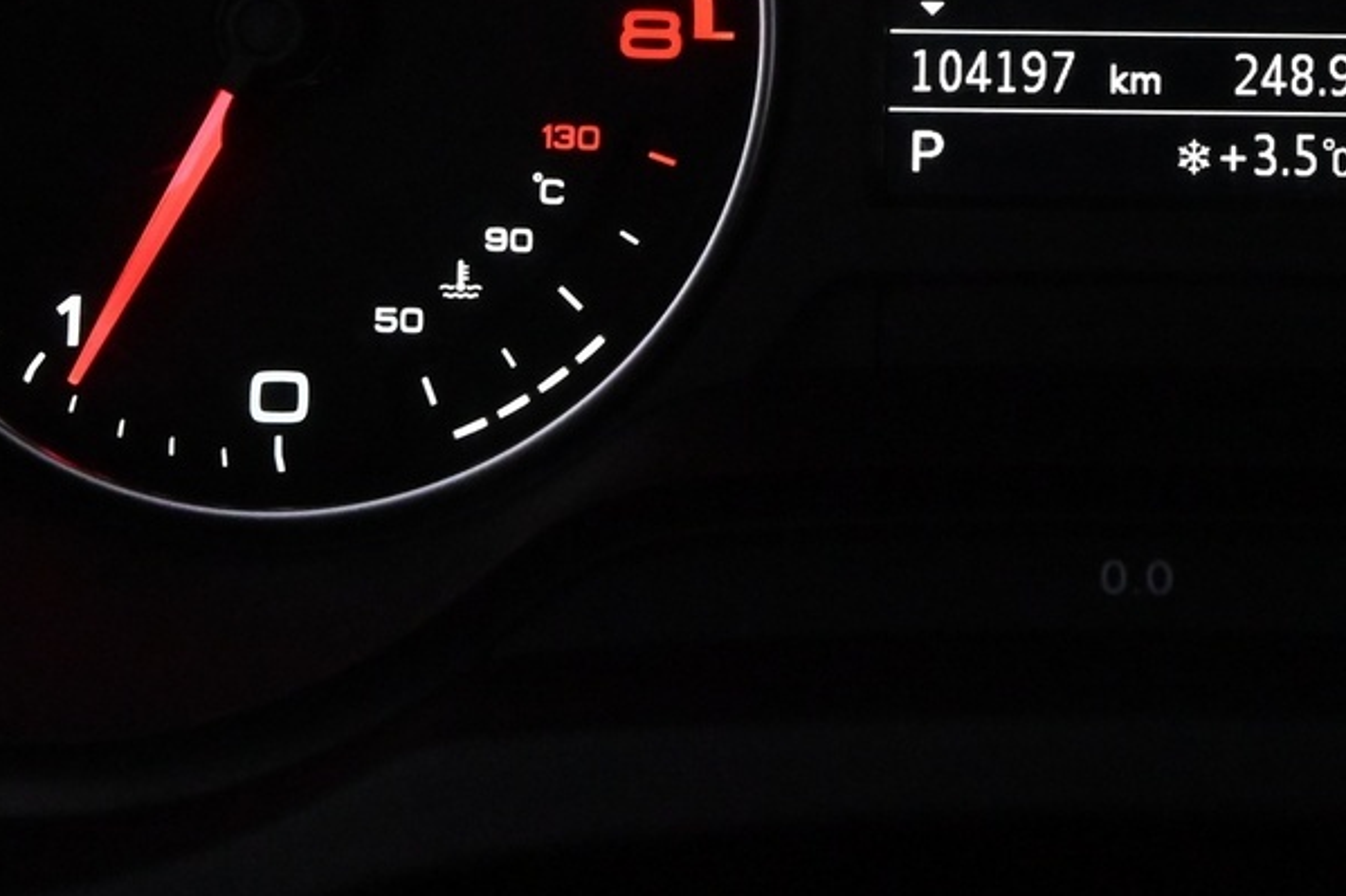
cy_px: -112
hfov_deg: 27.0
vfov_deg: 17.9
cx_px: 1126
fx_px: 2728
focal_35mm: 73
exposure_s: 1/100
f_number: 6.3
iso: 5000
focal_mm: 18
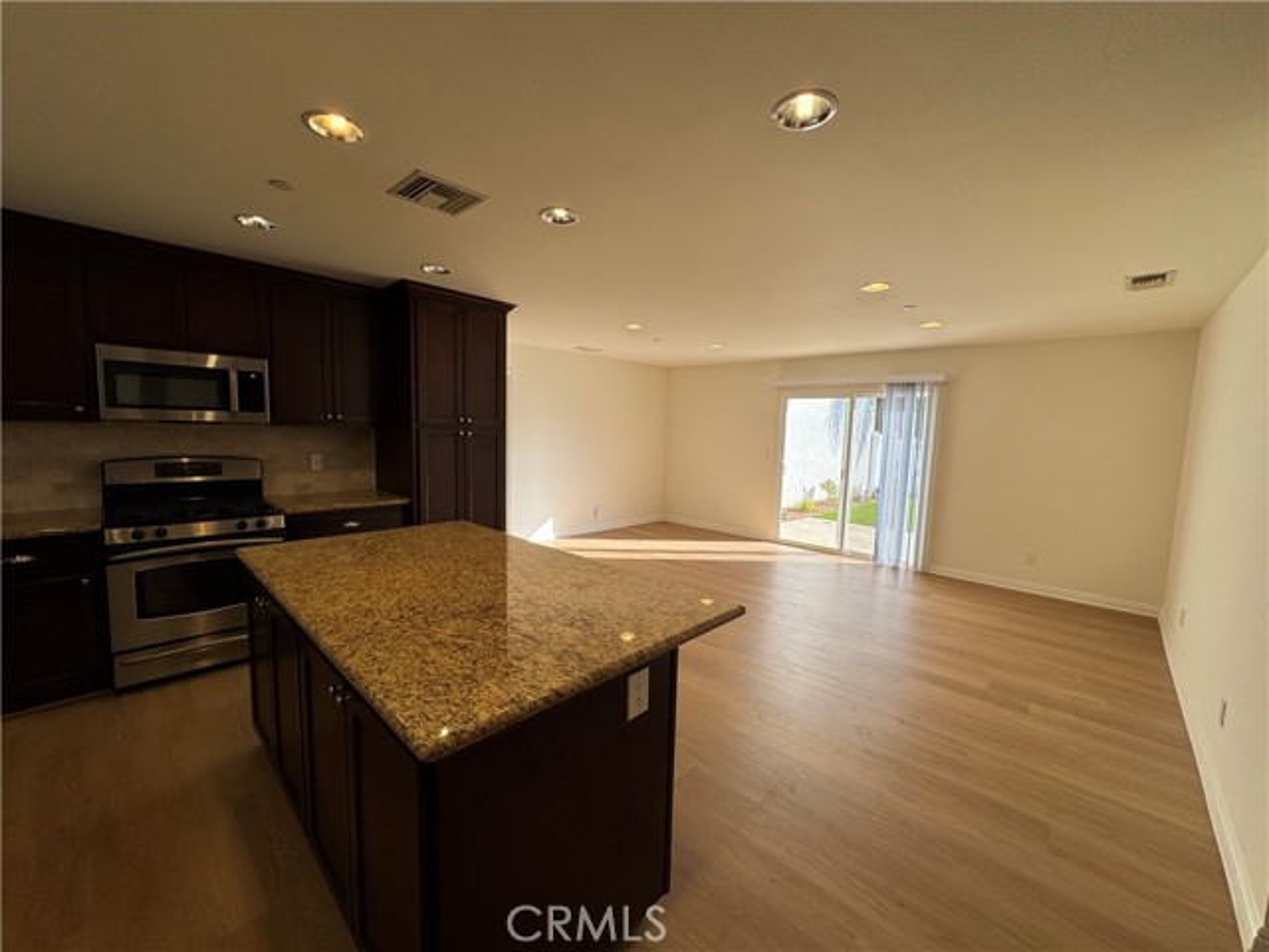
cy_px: 476
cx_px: 634
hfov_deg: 102.1
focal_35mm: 14
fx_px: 513
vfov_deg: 85.7
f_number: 2.2
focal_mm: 2.22
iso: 40
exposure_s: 1/256
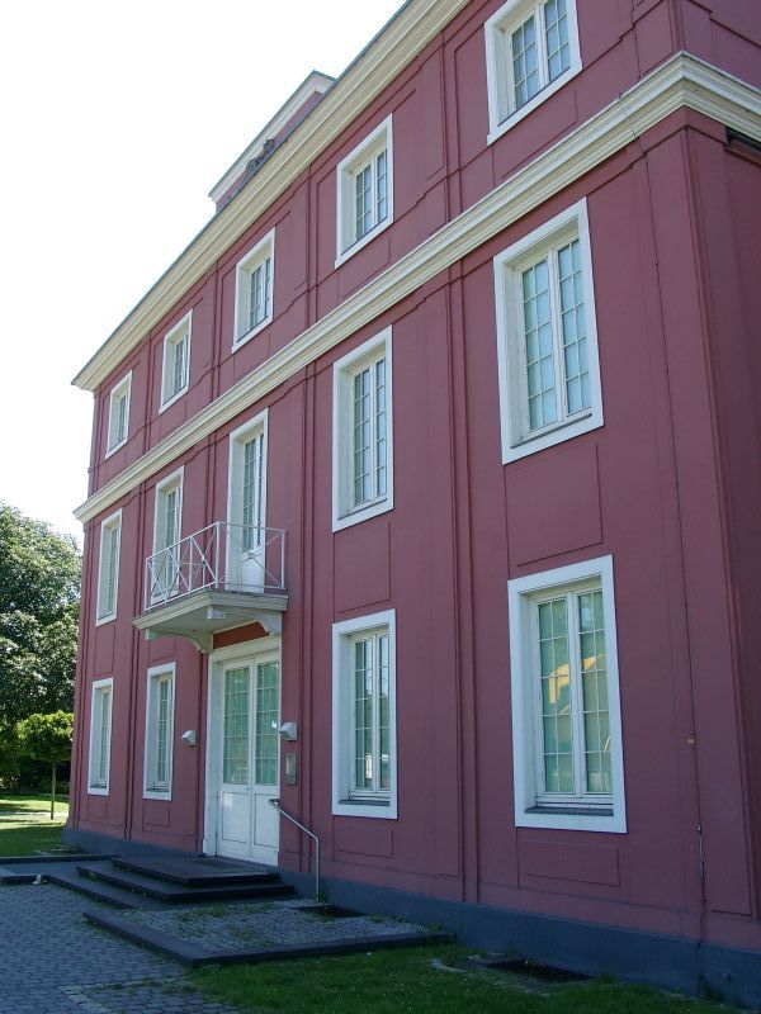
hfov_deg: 41.8
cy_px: 507
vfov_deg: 54.0
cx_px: 380
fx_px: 997
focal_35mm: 34
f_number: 4
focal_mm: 7.13
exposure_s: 1/219
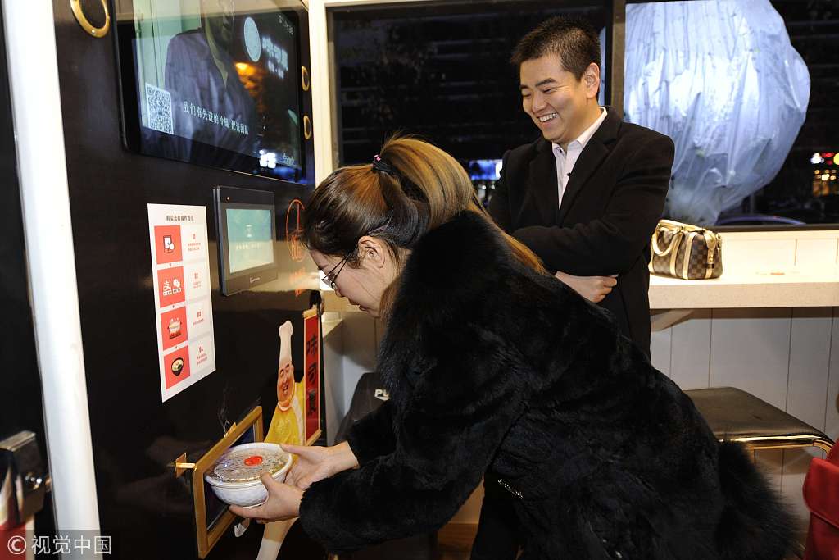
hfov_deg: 84.0
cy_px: 280
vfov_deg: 61.9
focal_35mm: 20
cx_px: 420
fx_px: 466
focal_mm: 20
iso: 1000
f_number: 3.5
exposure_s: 1/60
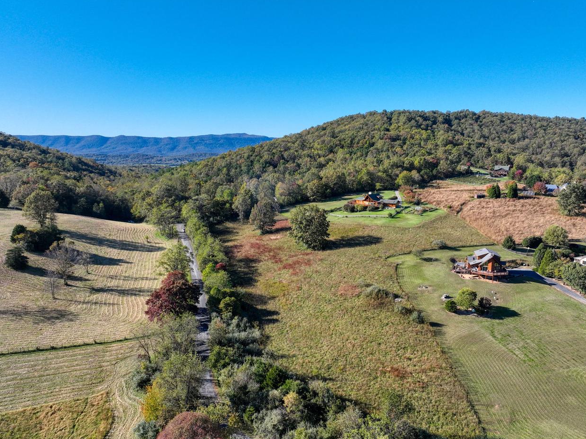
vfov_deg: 49.7
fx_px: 474
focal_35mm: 28
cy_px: 228
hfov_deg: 63.4
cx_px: 311
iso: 170
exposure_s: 1/1250
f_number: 2.8
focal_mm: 12.3
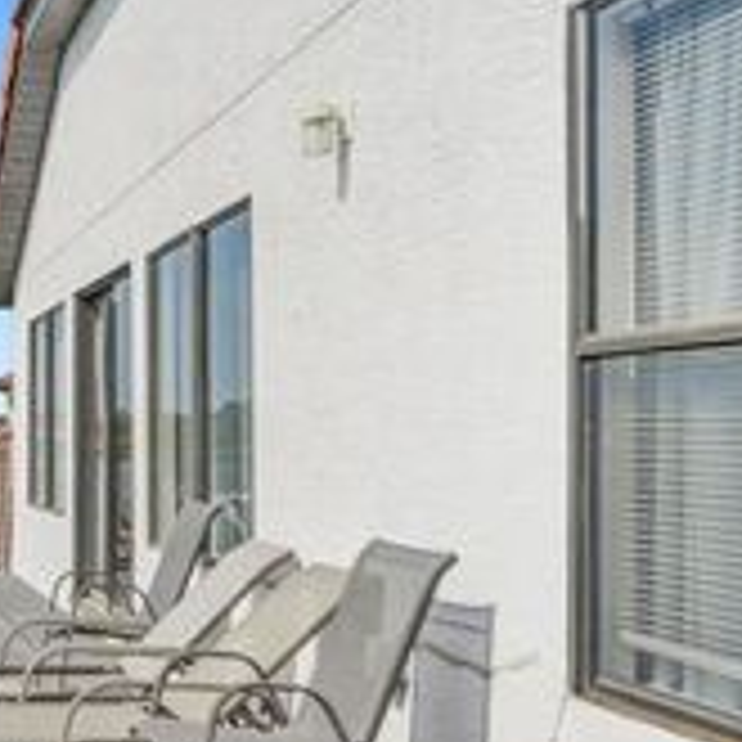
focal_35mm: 60
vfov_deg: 28.7
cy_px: 425
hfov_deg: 25.0
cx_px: -214
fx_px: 1451
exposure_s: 1/1000
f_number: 9
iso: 250
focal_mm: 16.5
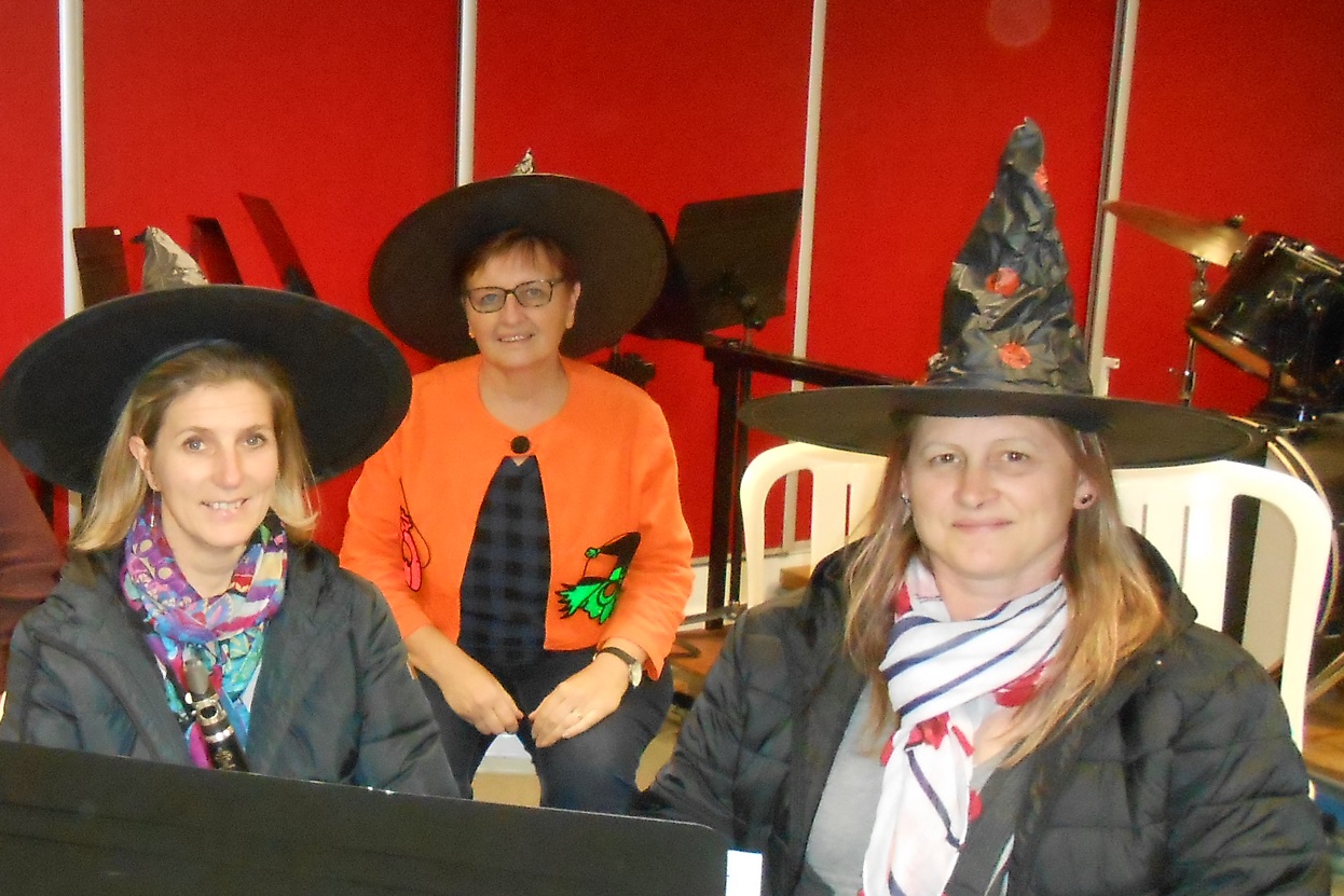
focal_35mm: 50
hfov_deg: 36.8
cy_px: 533
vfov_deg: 27.0
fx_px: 1867
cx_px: 102
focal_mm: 4.6
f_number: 3.5
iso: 640
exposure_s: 1/25
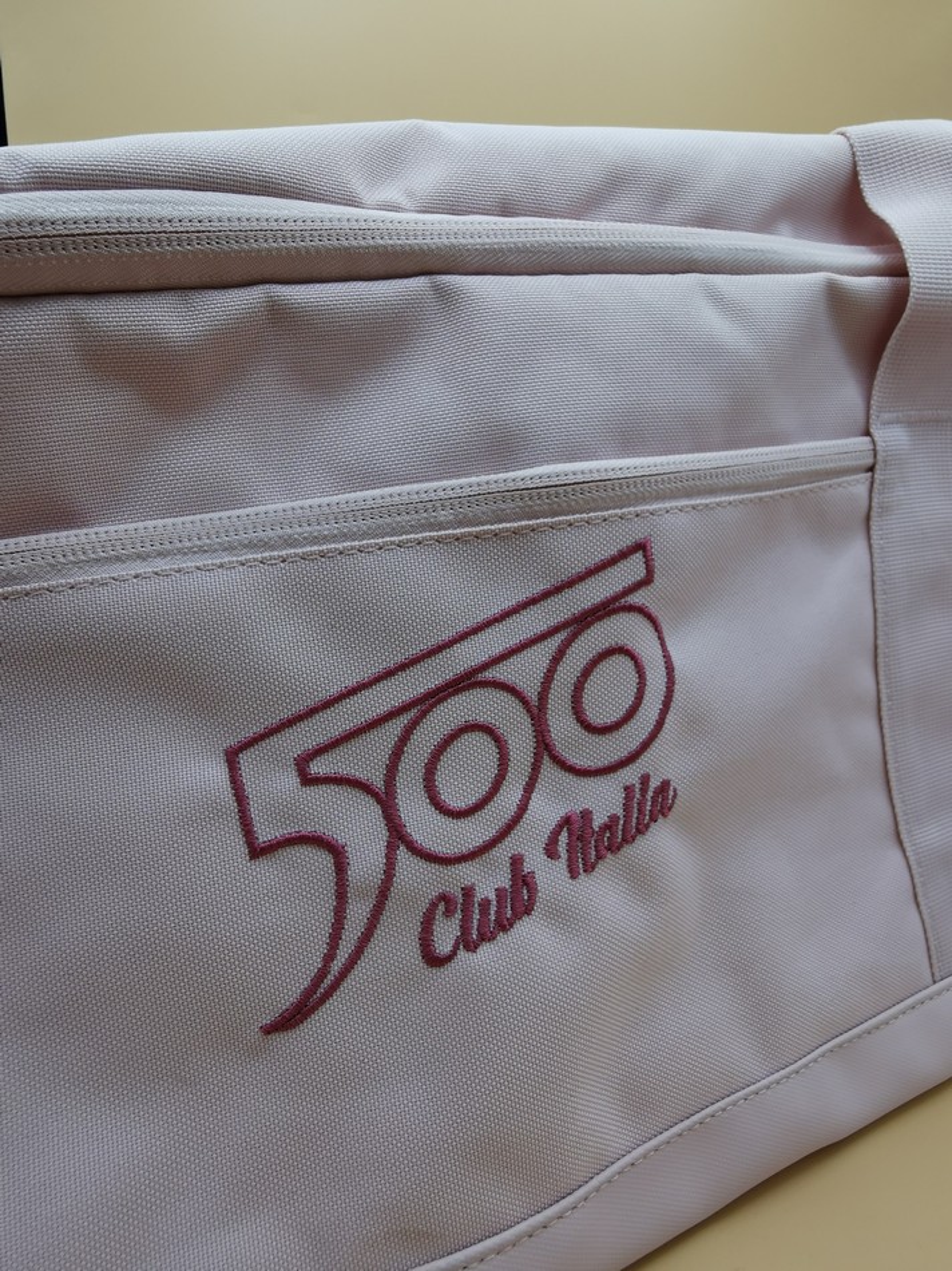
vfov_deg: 76.4
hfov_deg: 61.1
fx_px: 807
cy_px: 636
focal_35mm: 22
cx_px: 476
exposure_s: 1/100
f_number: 2.2
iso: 80
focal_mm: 2.35
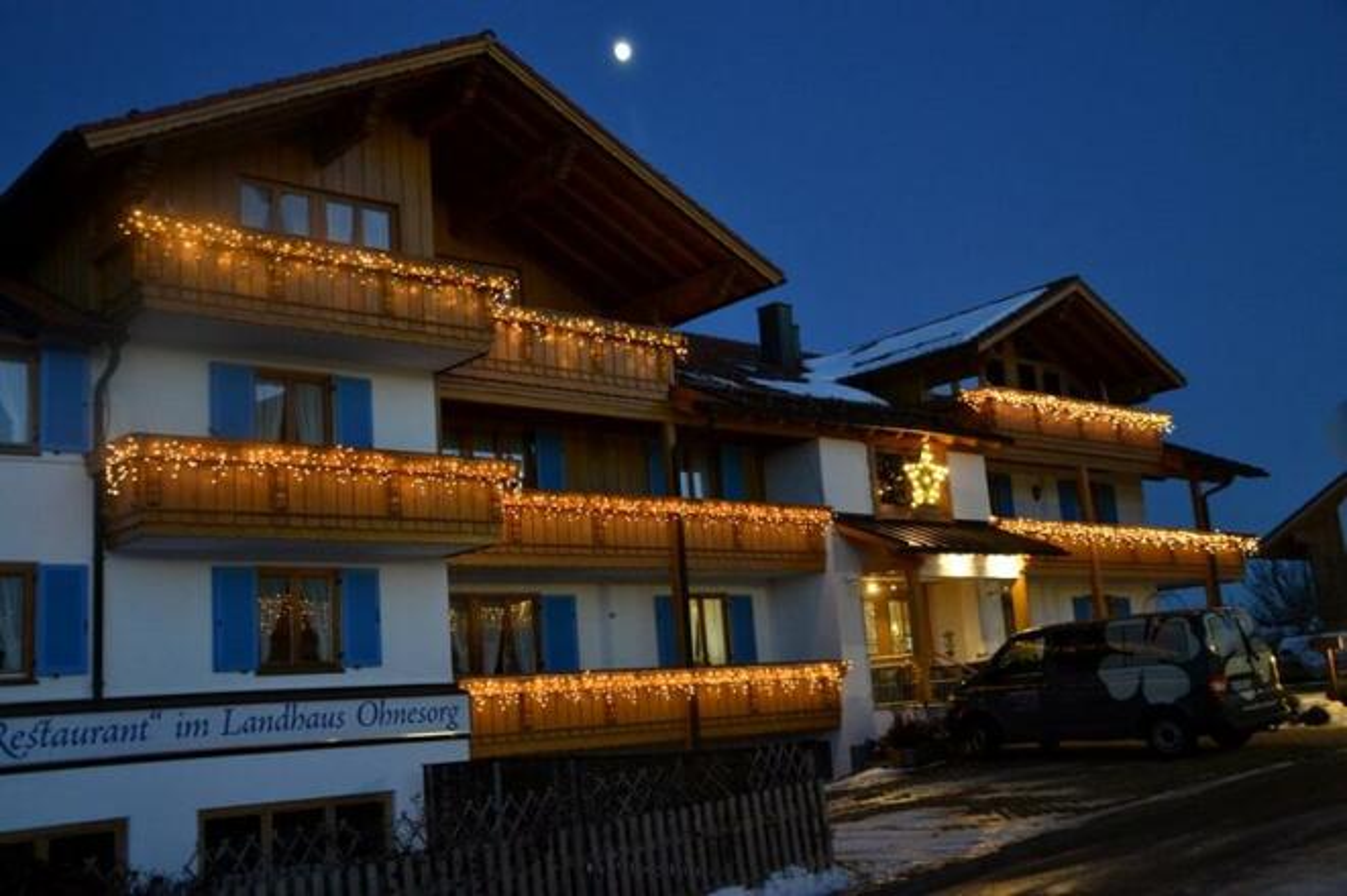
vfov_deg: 35.5
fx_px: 1402
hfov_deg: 51.3
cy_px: 448
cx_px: 674
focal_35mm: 38
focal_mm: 25
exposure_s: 1/15
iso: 1100
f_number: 4
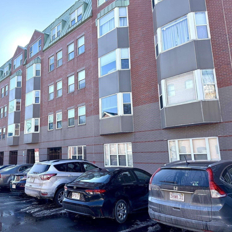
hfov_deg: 54.4
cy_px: 113
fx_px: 220
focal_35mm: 29
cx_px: 77
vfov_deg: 55.6
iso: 100
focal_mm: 6.76
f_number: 1.78
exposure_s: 1/1901
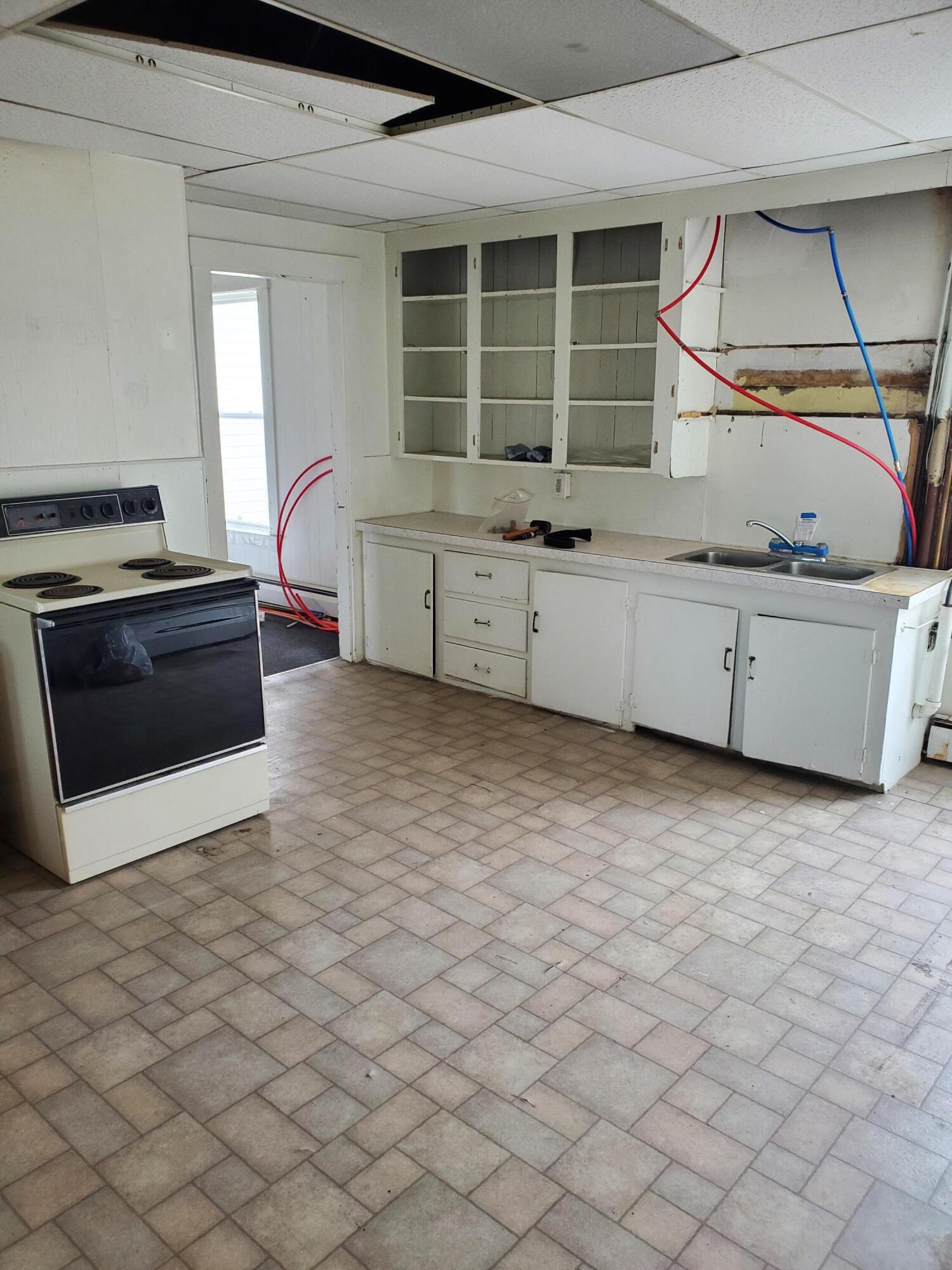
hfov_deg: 53.1
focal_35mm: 26
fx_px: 953
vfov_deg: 67.3
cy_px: 635
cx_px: 476
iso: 200
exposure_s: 1/60
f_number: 2.4
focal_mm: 4.3
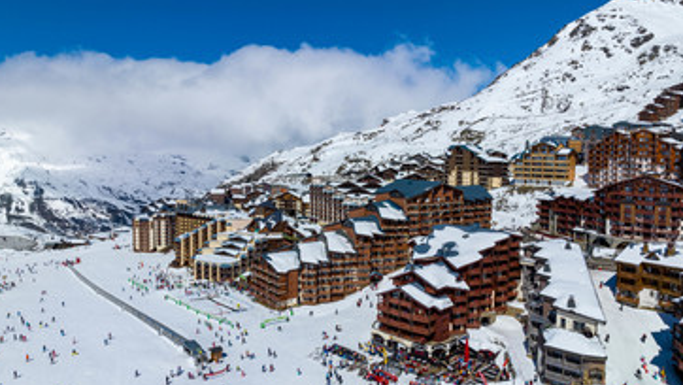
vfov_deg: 42.9
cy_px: 208
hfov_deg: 69.8
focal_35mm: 27
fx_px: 489
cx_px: 343
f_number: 11
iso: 100
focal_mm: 12.3
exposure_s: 1/400
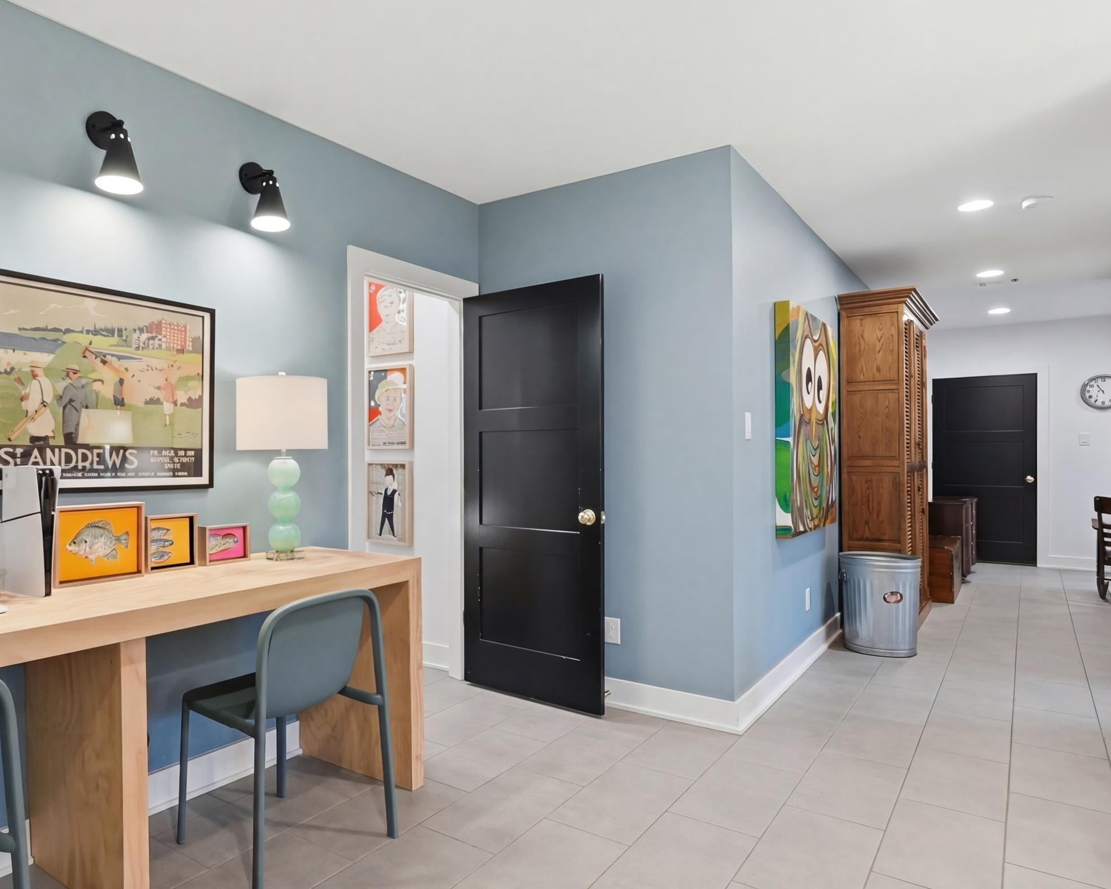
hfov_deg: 71.3
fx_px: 756
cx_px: 409
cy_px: 450
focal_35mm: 23
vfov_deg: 60.9
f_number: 5
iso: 2000
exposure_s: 1/400
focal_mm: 16
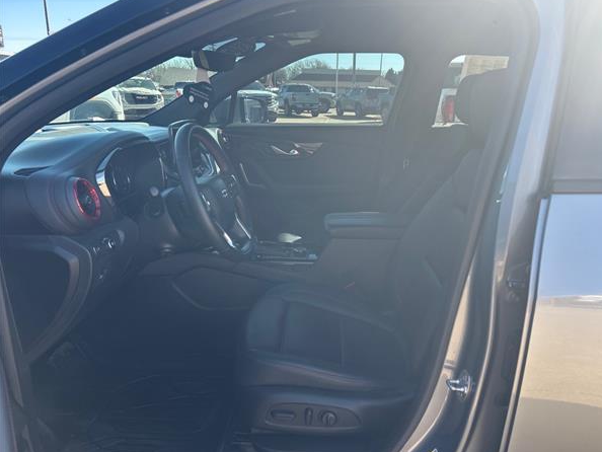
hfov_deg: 63.4
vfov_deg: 49.8
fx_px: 487
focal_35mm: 28
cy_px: 230
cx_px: 322
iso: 50
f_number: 1.5
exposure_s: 1/853
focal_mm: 5.7
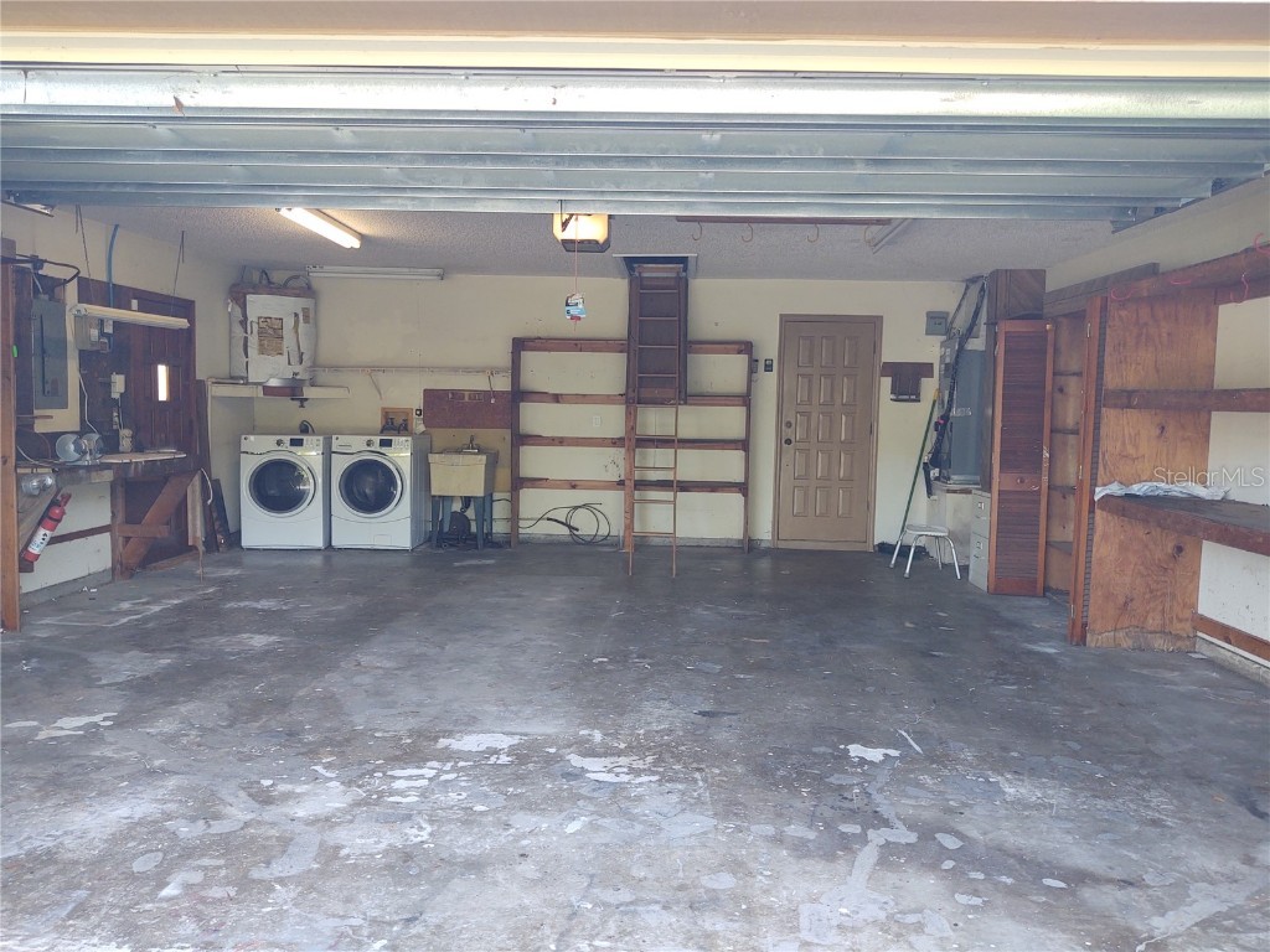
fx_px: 991
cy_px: 476
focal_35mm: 27
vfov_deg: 51.4
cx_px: 635
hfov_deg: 65.3
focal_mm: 4.75
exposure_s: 1/103
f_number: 1.7
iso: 100
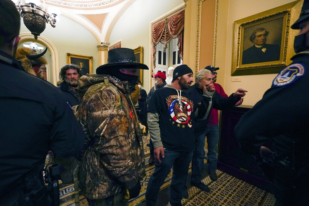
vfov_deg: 70.5
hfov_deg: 93.3
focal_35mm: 17
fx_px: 146
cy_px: 103
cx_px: 154
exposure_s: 1/160
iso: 5000
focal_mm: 17
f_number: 3.5
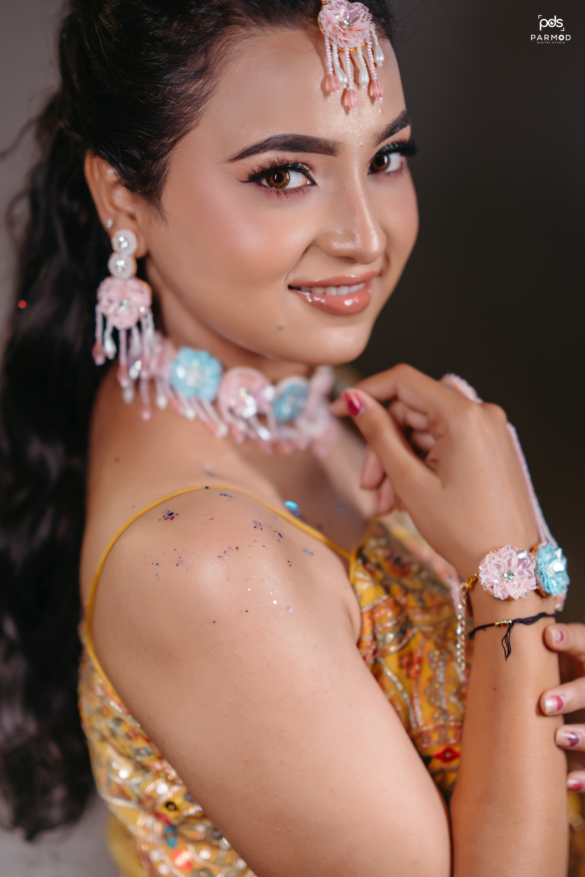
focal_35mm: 85
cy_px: 438
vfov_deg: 23.9
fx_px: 2071
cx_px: 292
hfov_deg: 16.1
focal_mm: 85
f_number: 1.4
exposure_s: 1/640
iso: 100
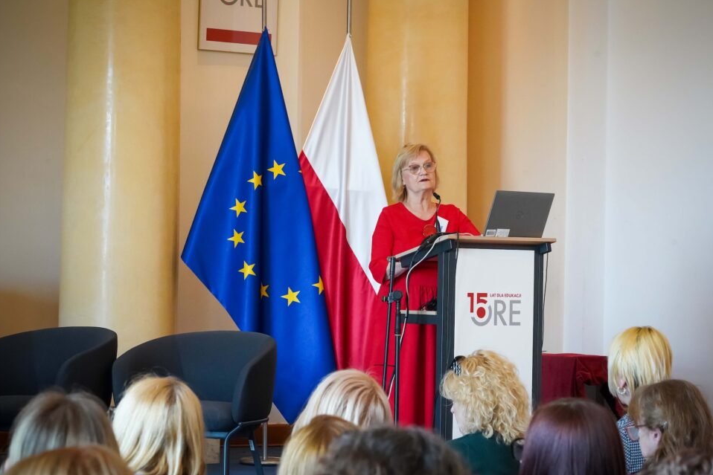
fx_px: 2139
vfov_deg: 12.7
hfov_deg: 18.9
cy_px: 223
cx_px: 374
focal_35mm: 108
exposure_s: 1/100
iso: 8000
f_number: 11
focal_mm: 101
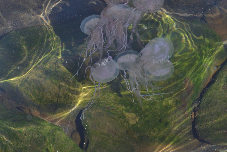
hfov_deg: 7.5
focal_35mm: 276
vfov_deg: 5.0
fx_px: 1741
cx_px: 144
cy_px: 53
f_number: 22
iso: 2000
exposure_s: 1/200
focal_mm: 200
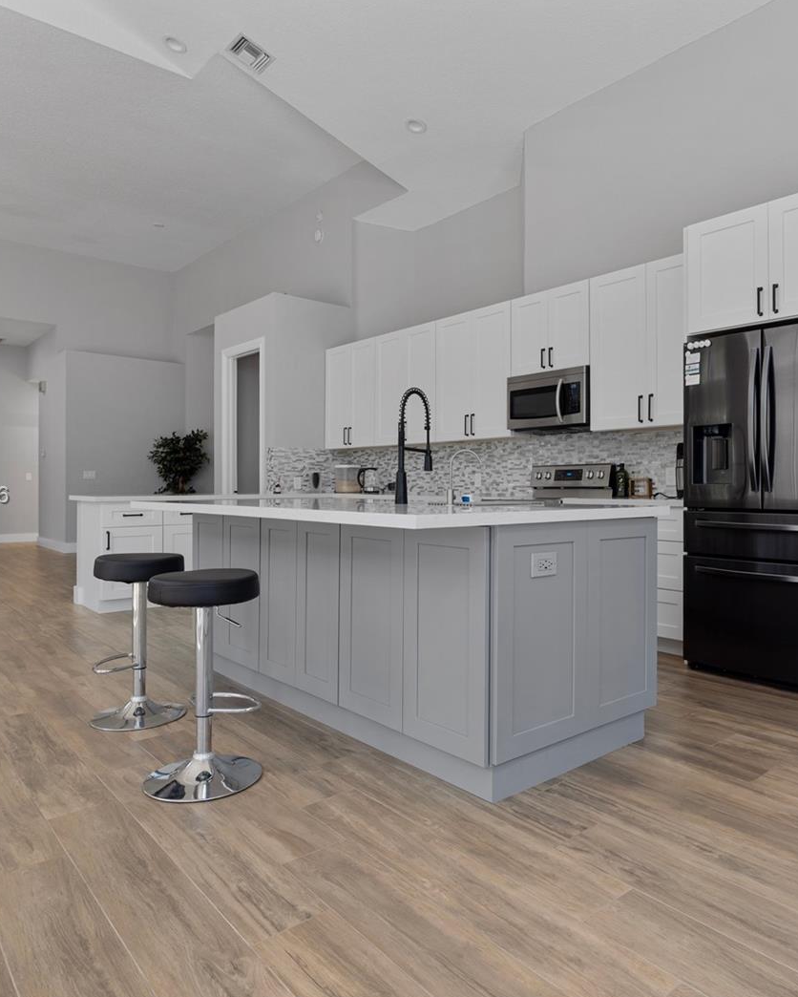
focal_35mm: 24
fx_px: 700
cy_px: 497
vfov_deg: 70.9
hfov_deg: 58.9
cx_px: 475
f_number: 9.5
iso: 100
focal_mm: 11
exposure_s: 1/2
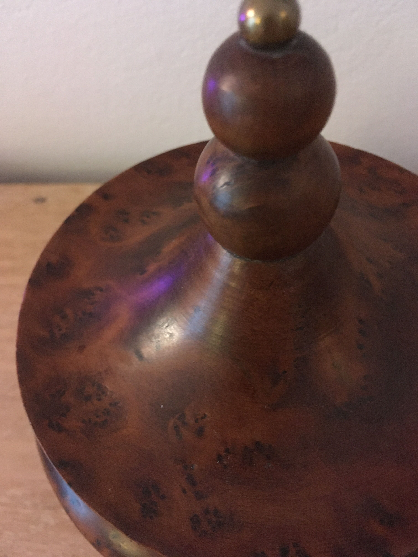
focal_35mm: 29
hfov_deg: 48.2
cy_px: 278
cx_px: 209
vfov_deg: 61.7
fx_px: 467
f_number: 2.2
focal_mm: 4.15
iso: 400
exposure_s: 1/17
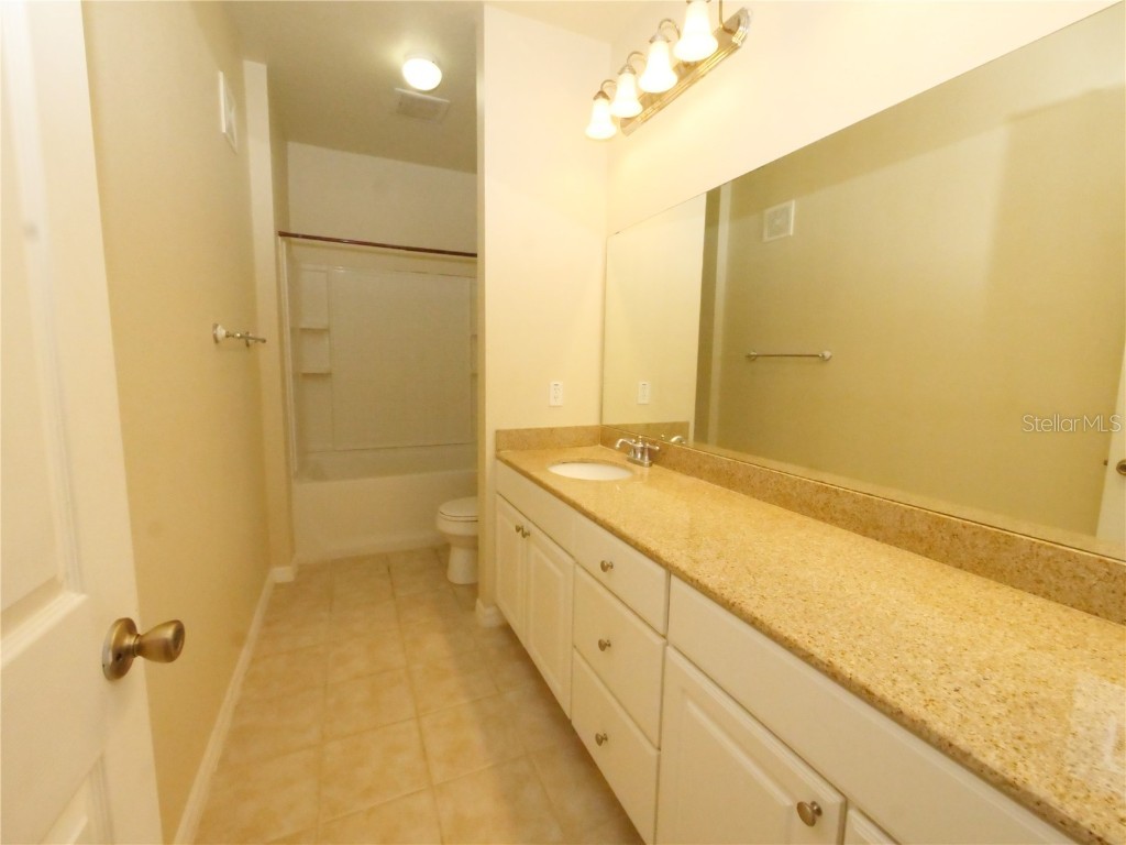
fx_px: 455
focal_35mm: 14
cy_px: 422
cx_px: 563
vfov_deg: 85.7
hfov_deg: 102.1
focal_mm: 7
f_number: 20
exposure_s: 1/100
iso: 12800
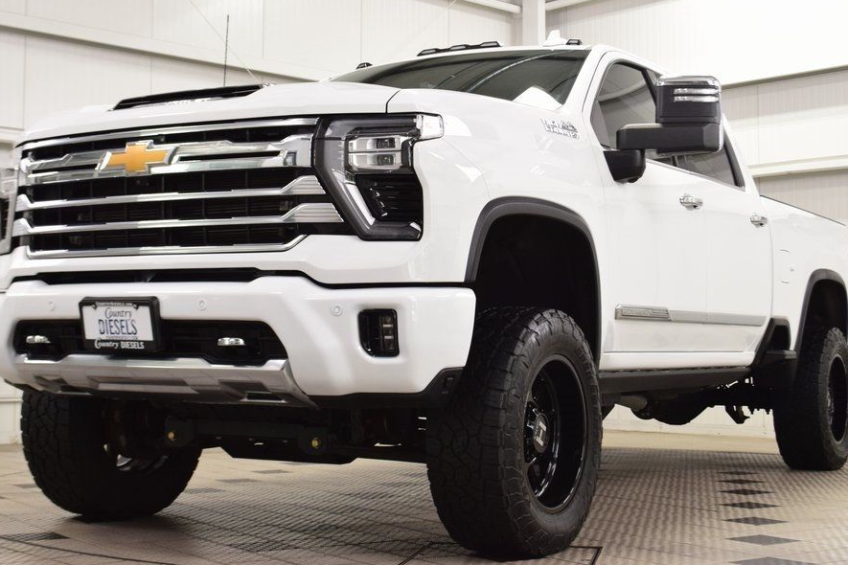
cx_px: 423
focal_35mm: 59
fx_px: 1390
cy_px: 246
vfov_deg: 23.0
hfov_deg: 33.9
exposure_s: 1/30
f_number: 7.1
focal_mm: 34
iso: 1000
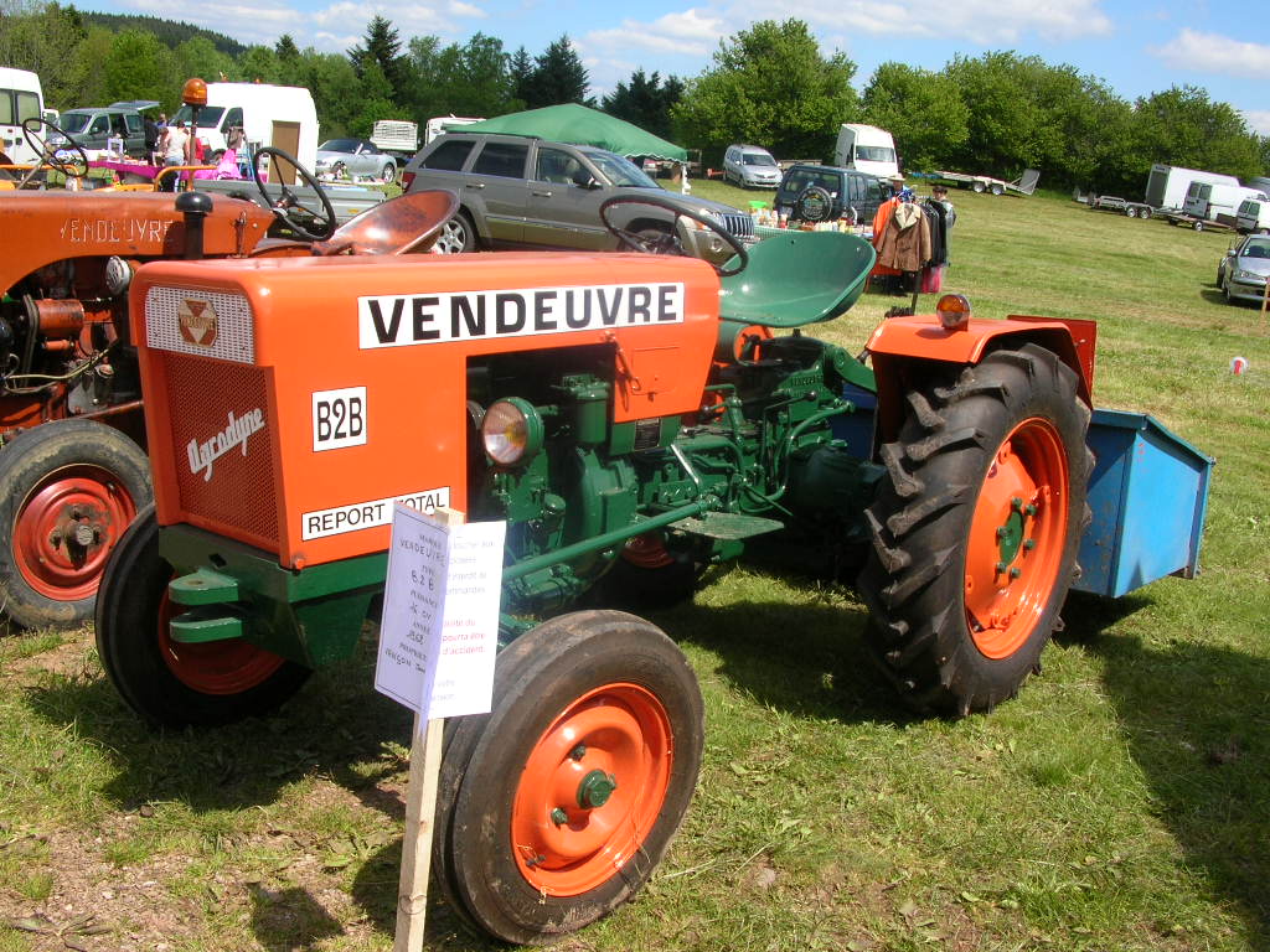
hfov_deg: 52.6
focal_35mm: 35
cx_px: 635
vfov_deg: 40.7
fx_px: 1284
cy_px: 476
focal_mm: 5.8
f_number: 5.6
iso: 50
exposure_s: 1/246
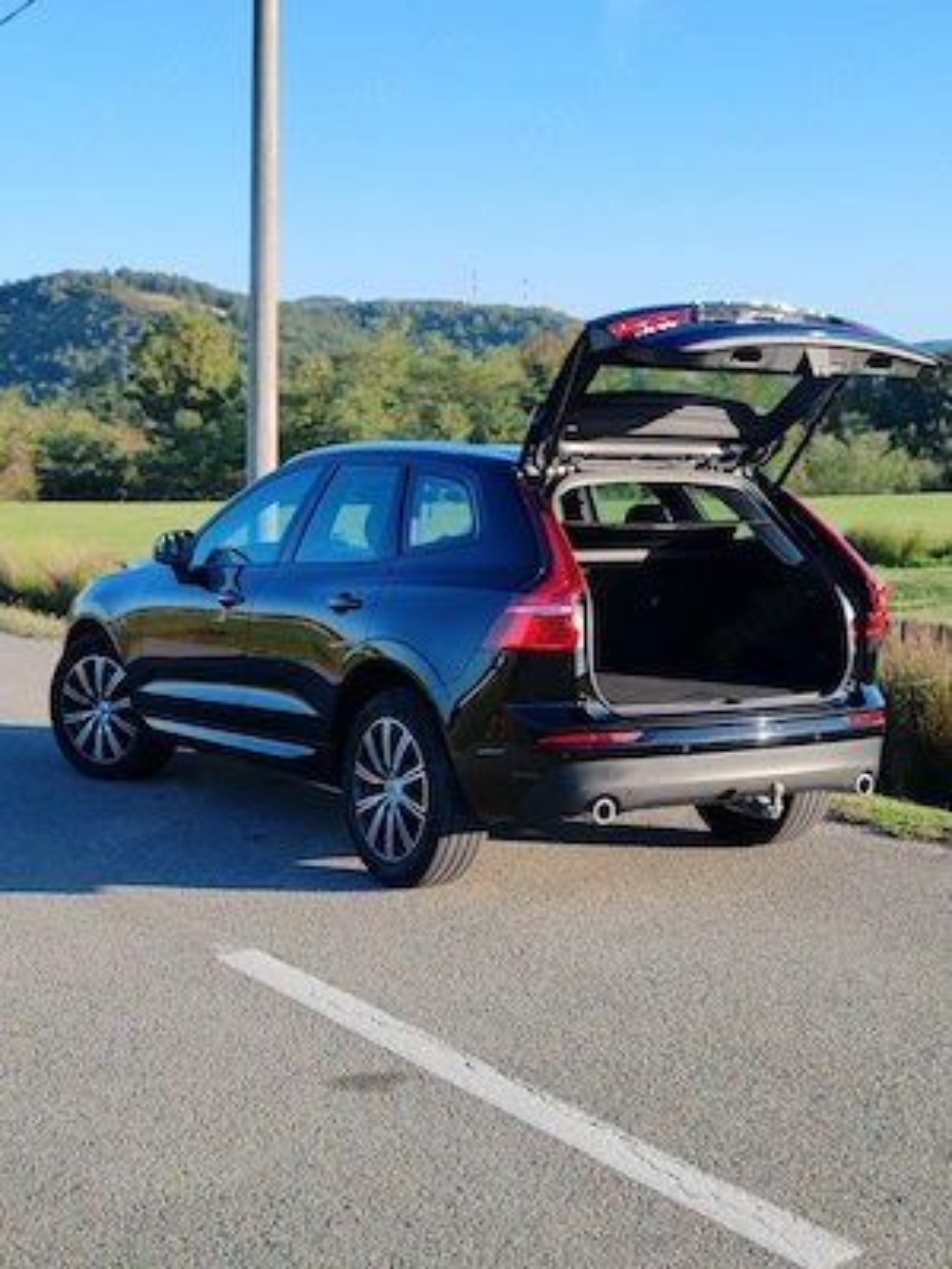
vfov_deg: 35.5
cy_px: 634
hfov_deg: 27.0
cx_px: 476
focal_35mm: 54
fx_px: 1980
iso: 50
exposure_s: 1/250
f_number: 2.8
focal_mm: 6.12
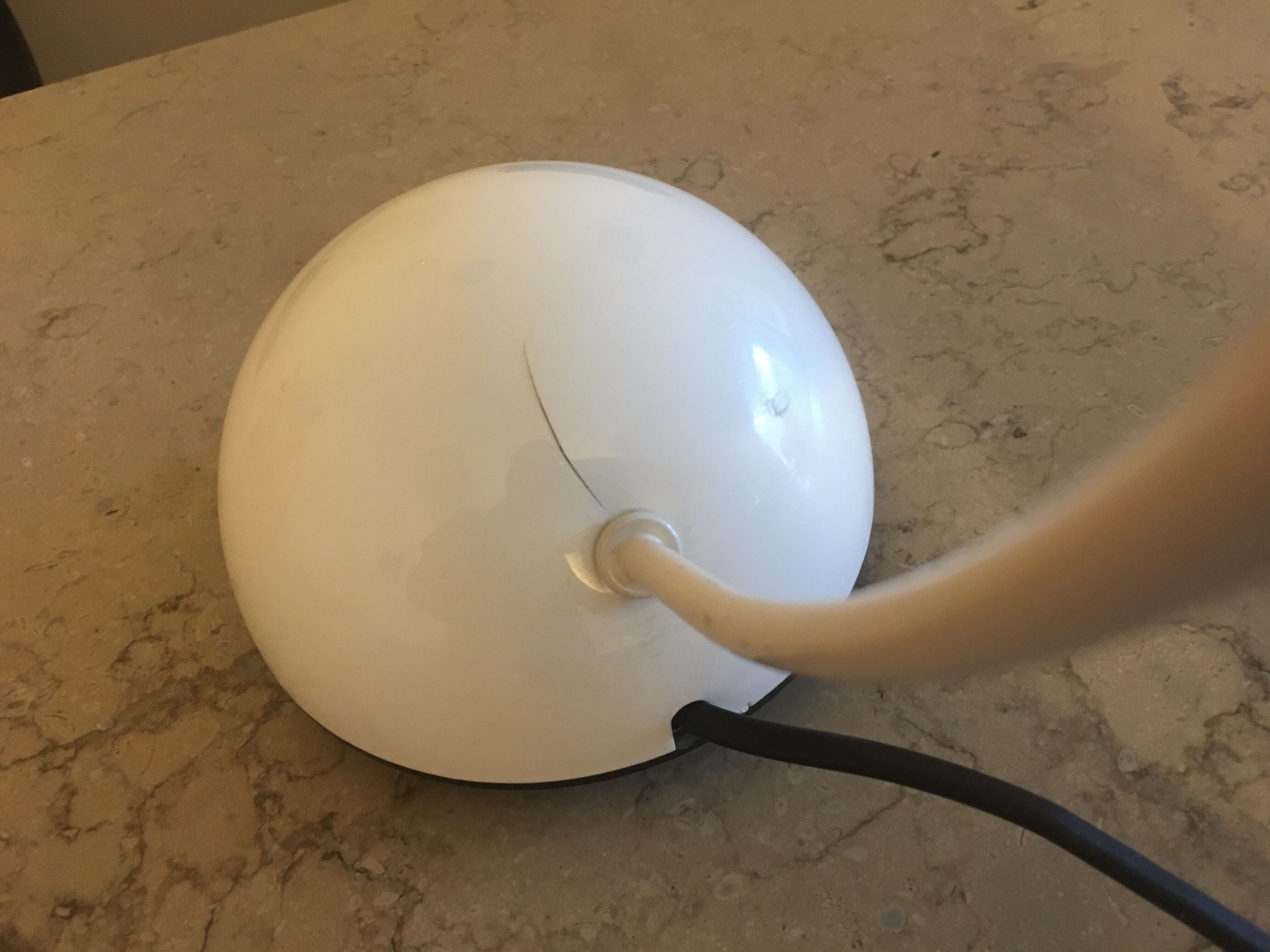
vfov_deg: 48.2
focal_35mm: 29
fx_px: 1064
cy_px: 476
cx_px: 635
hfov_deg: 61.7
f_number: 2.2
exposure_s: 1/10
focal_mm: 4.15
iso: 100
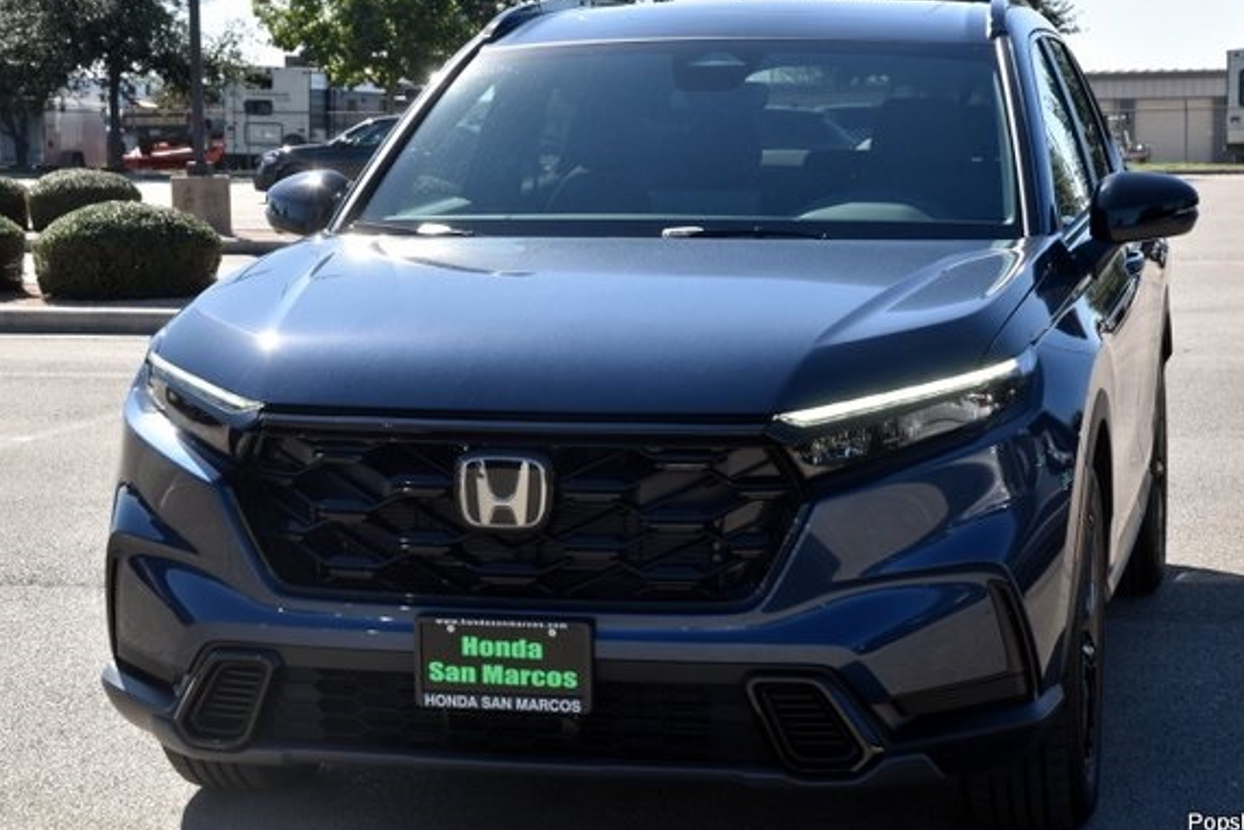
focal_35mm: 84
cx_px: 623
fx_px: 2903
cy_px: 400
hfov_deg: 24.2
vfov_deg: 16.3
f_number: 9
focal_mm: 50
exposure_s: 1/320
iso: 200
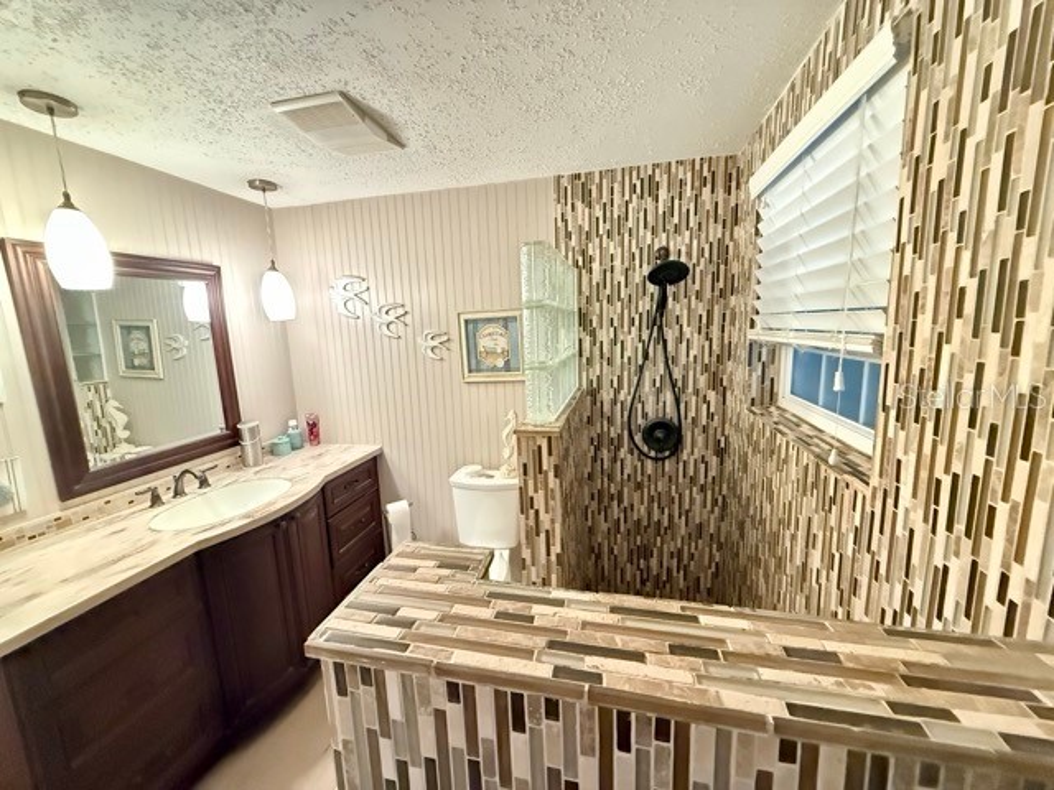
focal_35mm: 14
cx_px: 527
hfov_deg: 102.1
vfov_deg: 85.7
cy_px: 395
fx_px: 426
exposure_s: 1/30
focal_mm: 2.22
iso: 1250
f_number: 2.2
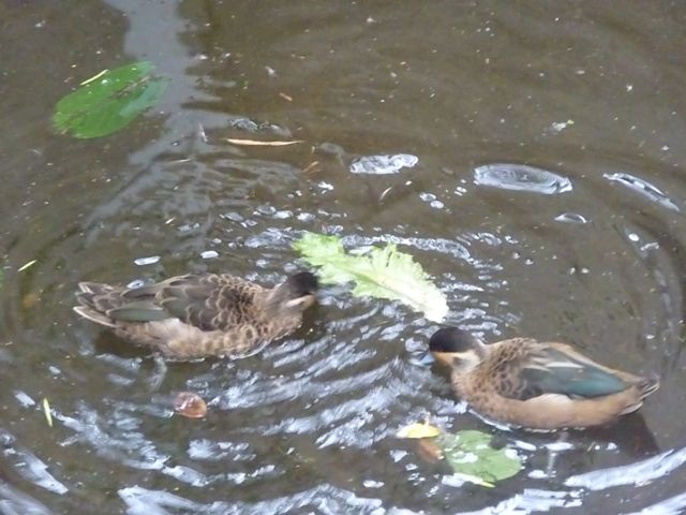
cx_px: 343
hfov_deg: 11.3
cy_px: 258
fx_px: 3468
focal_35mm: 175
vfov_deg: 8.5
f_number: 5.8
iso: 3200
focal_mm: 31.4
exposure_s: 1/40
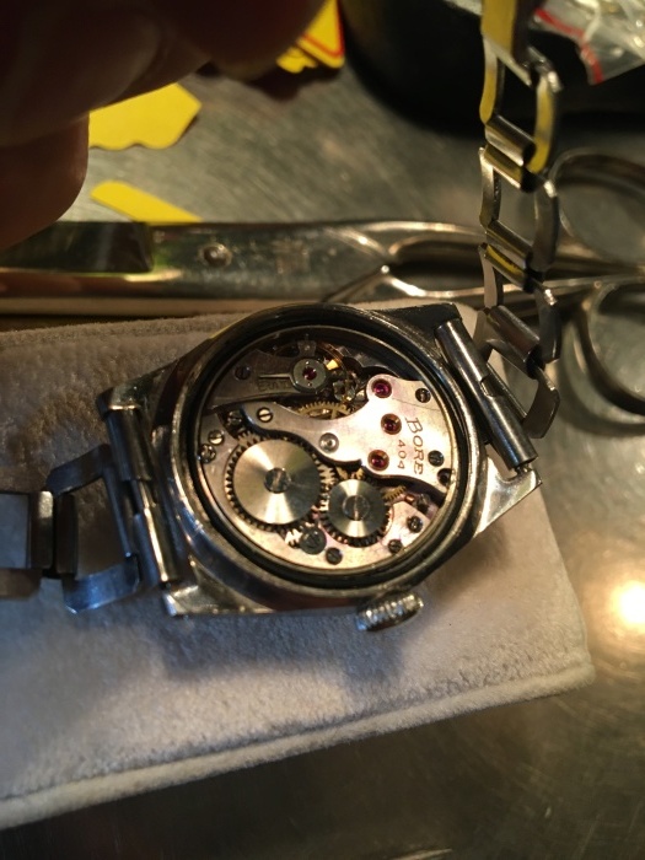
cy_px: 430
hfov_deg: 48.2
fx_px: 720
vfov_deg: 61.7
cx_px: 322
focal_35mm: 29
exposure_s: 1/30
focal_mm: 4.15
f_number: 2.2
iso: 125
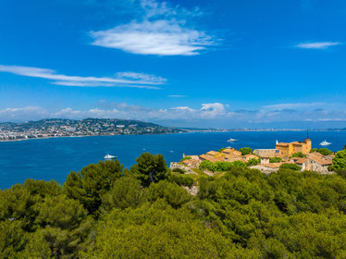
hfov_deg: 71.6
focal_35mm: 24
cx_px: 173
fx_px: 240
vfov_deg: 56.8
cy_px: 130
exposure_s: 1/800
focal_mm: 12.3
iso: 200
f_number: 8
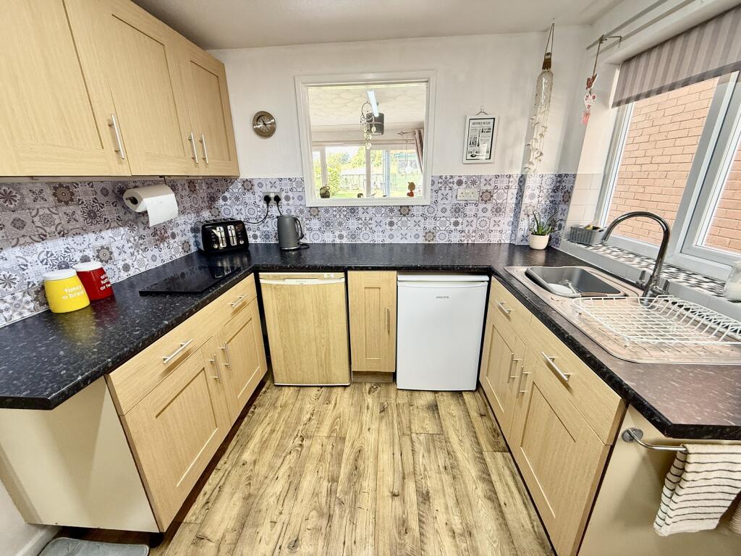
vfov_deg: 85.7
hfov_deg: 102.1
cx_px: 370
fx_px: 300
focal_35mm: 14
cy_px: 278
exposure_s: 1/100
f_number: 2.2
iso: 200
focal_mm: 2.22
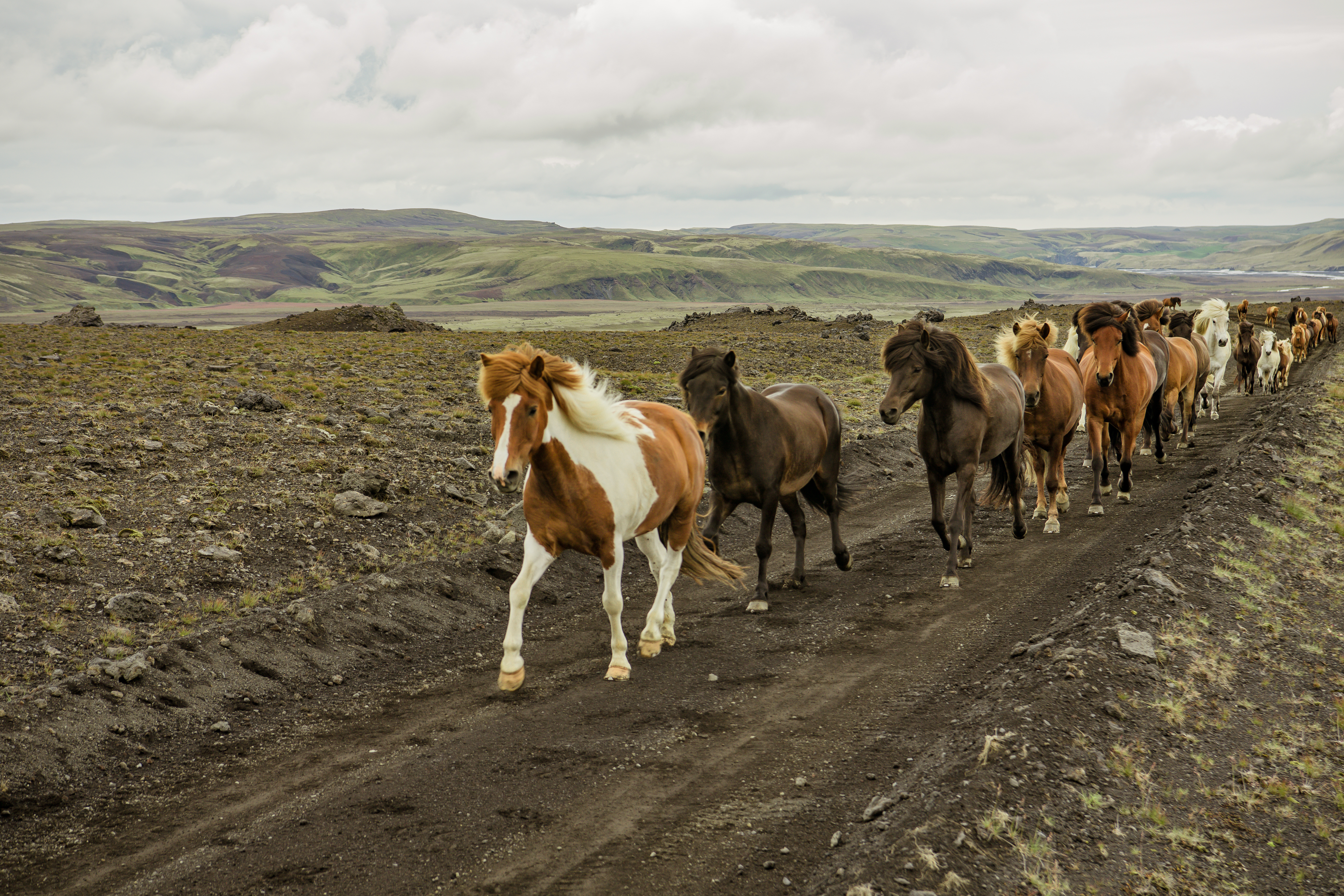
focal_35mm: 70
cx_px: 672
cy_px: 448
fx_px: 2613
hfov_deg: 28.8
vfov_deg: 19.5
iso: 400
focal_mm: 70
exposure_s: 1/250
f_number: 6.3
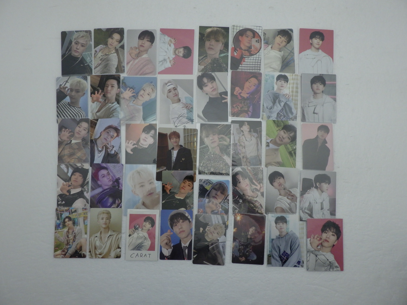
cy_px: 152
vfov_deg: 49.7
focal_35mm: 28
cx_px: 204
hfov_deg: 63.4
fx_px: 329
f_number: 4.2
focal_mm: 5
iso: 400
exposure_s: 1/200
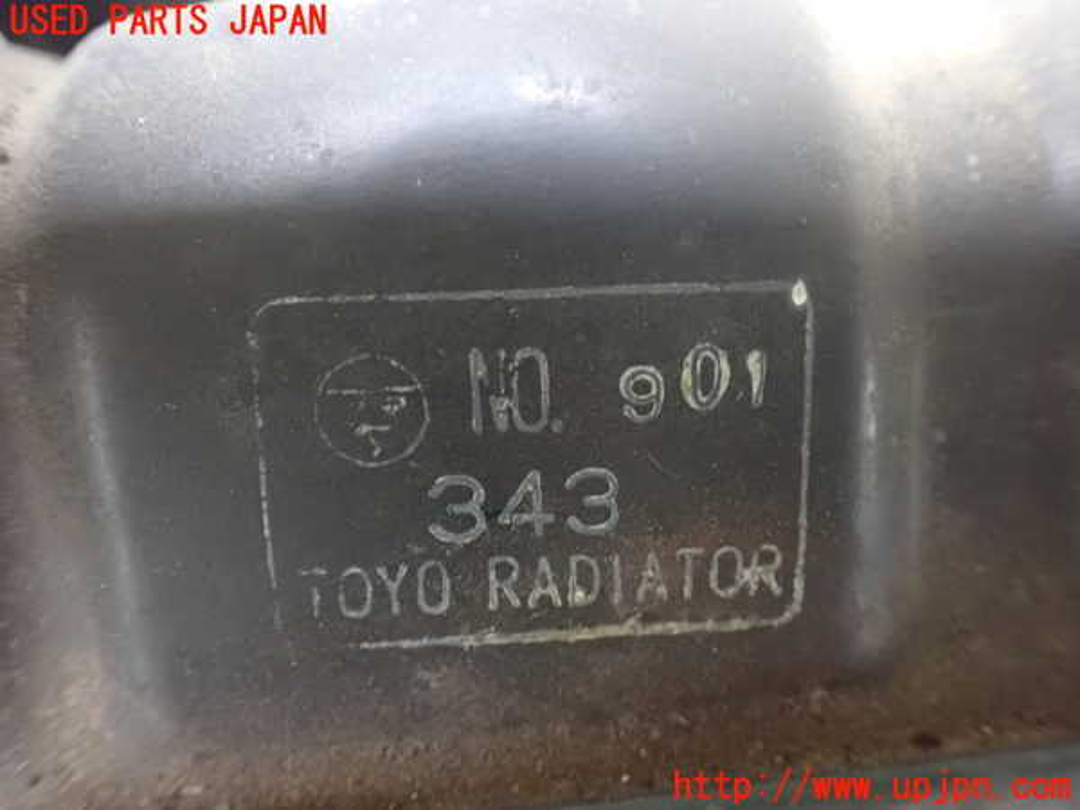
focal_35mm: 30
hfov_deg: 60.0
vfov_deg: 46.8
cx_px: 540
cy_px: 405
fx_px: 936
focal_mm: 5.4
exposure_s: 1/30
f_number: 2.3
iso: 1600
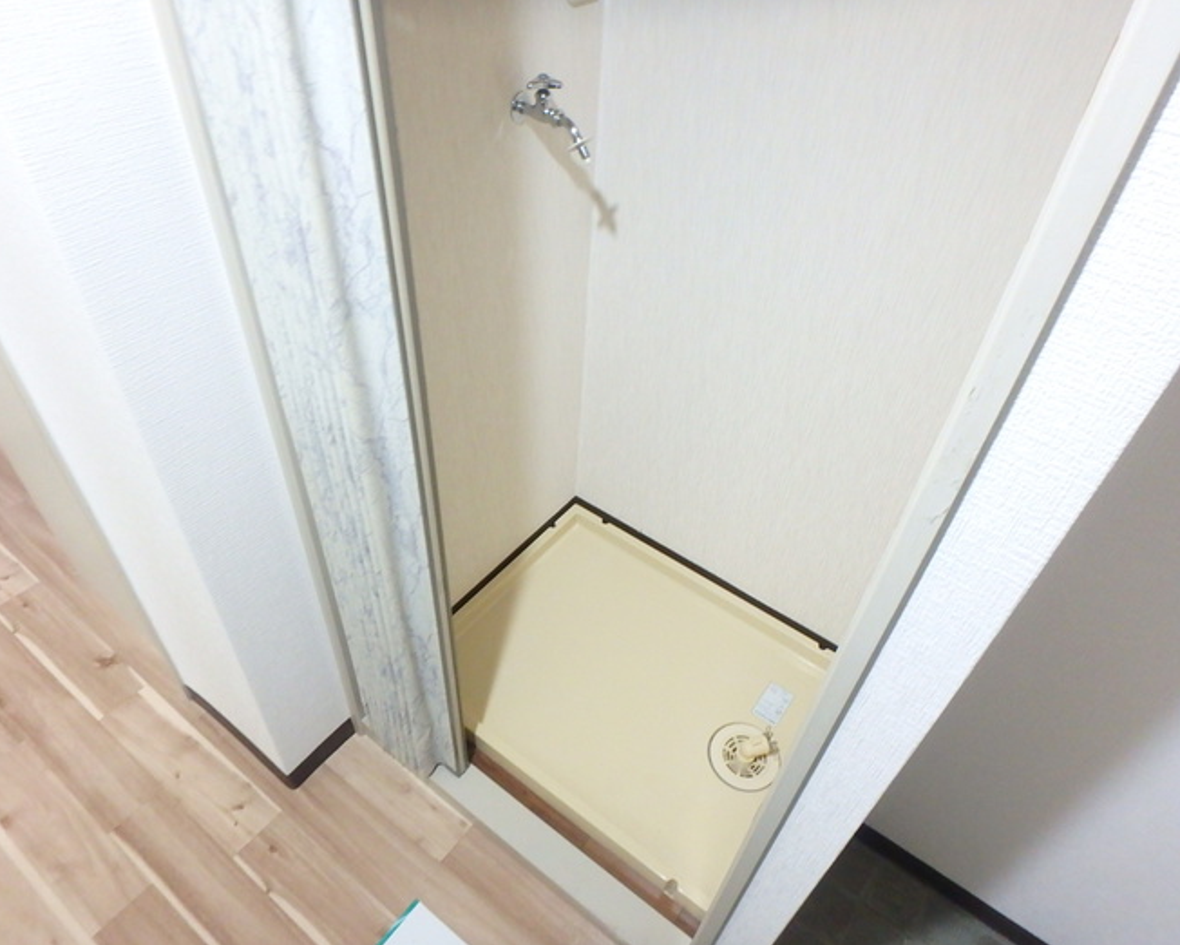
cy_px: 473
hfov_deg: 75.0
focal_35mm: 22
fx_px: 769
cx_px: 599
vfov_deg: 63.2
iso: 800
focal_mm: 3.7
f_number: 3.5
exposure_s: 1/8
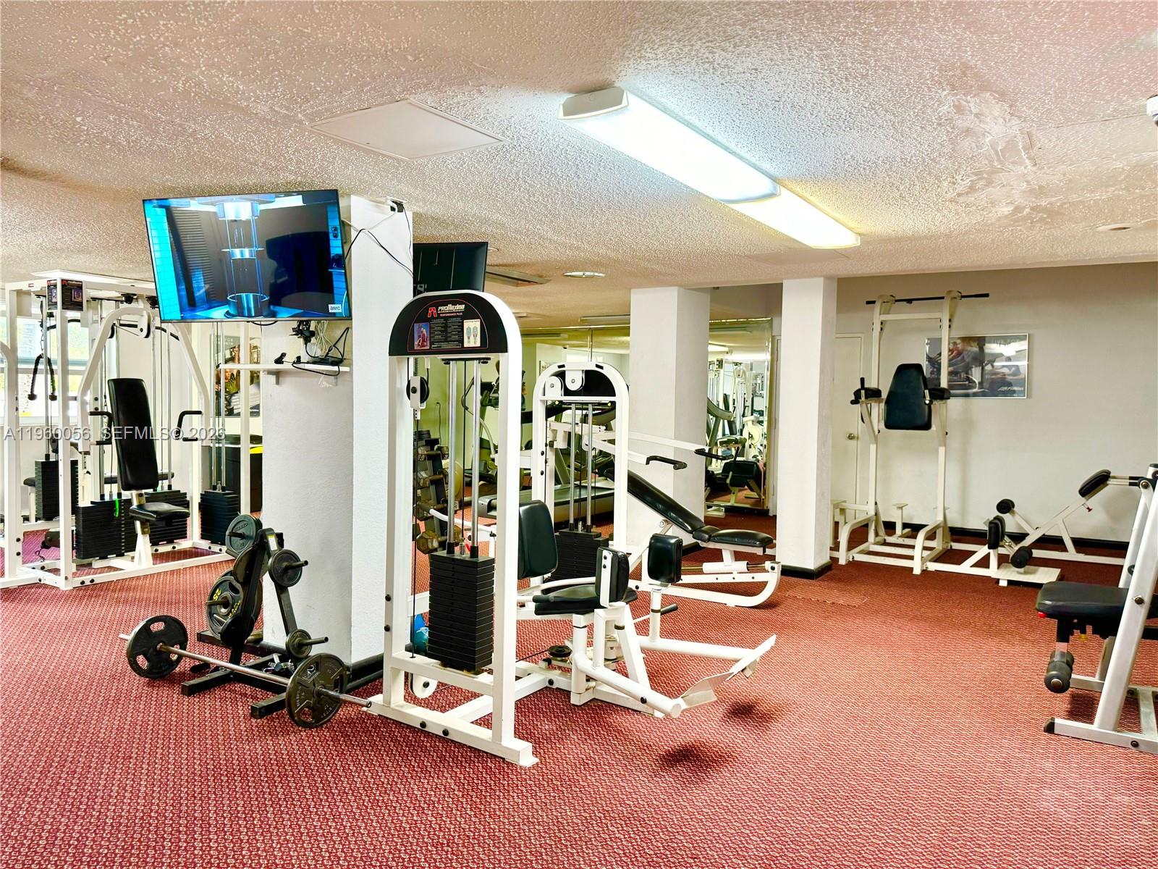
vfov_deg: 56.8
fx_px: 803
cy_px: 434
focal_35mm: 24
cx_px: 579
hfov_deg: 71.6
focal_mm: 6.86
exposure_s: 1/60
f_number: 1.78
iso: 160
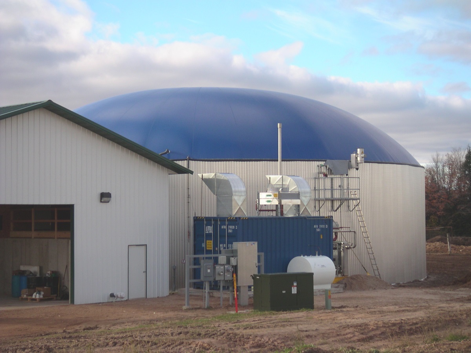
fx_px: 1020
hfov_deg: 26.0
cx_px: 236
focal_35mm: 75
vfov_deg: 19.6
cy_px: 176
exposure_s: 1/380
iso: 50
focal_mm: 11.7
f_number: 3.2
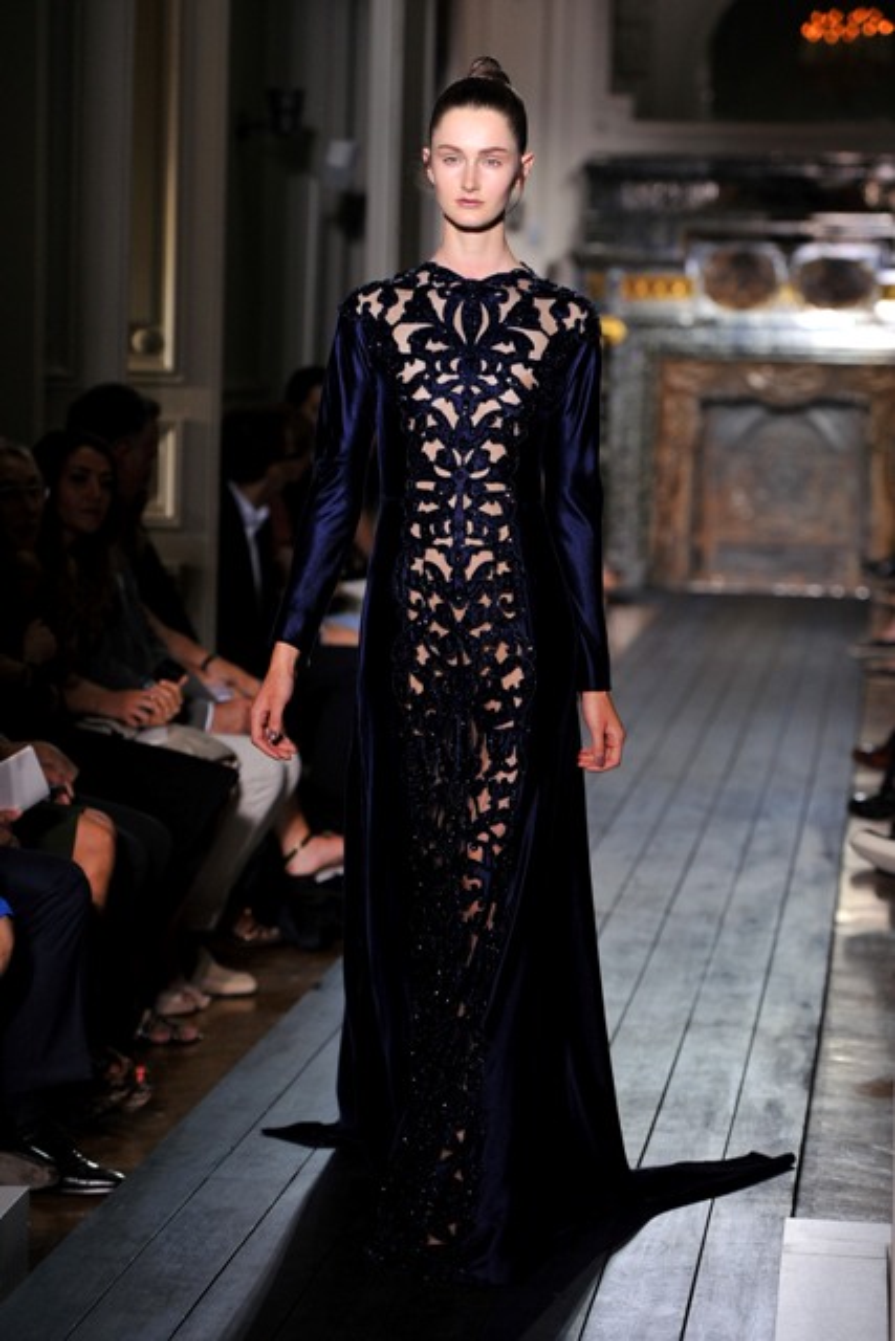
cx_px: 448
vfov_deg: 17.6
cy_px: 670
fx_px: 4323
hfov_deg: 11.8
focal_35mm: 116
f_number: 4
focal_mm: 116
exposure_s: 1/640
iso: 1250
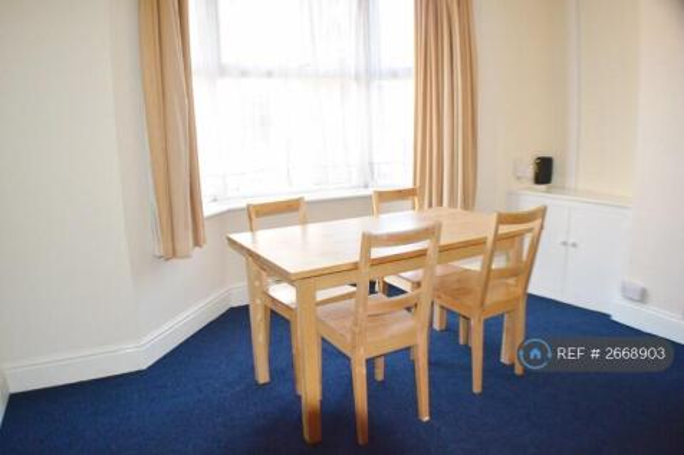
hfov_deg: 57.2
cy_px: 228
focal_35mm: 33
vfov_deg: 39.9
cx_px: 342
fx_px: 627
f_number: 3.8
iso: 1100
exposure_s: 1/60
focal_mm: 22
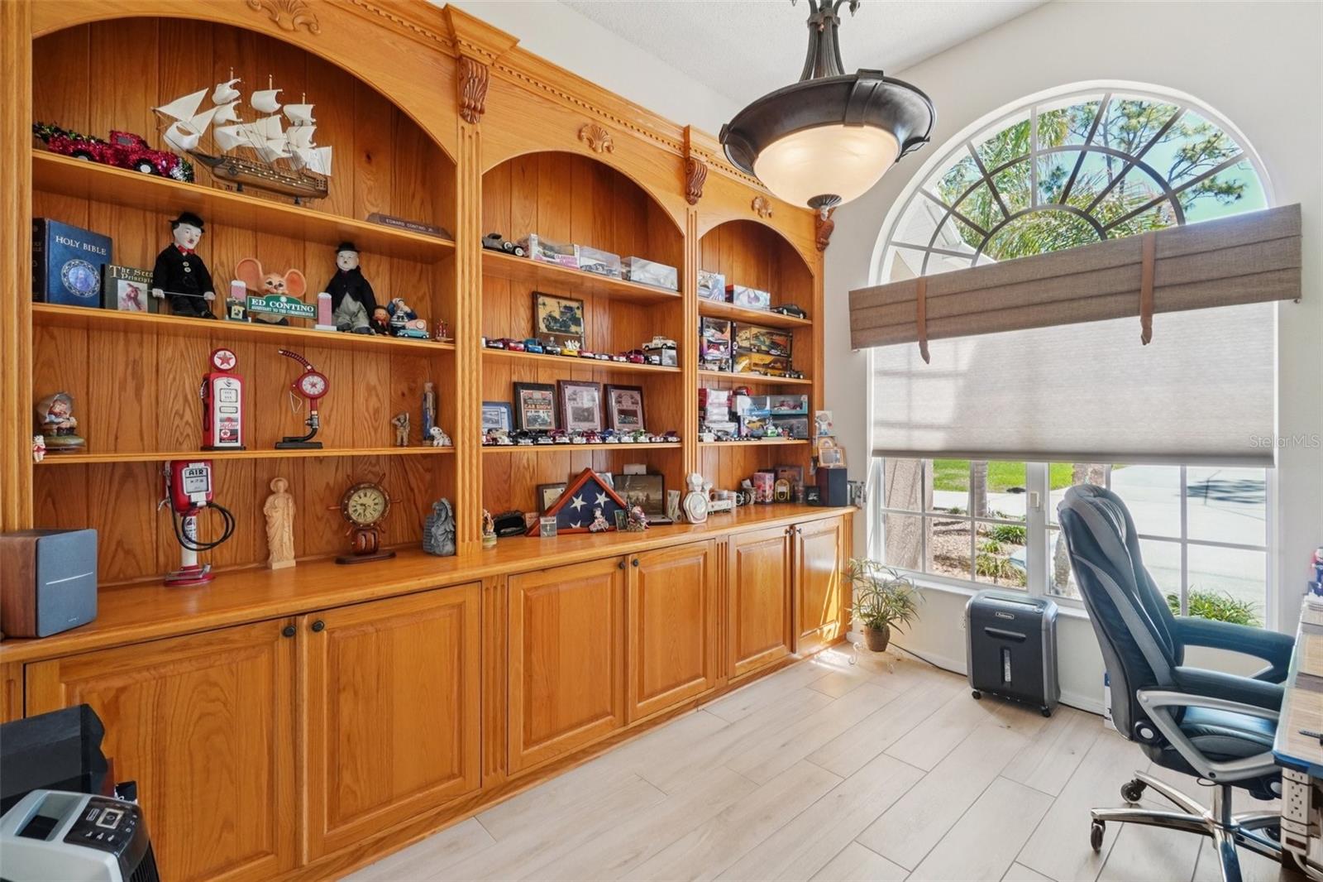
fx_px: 551
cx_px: 662
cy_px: 441
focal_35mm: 15
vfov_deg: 77.3
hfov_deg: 100.4
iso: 640
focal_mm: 10
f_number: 8
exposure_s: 1/30
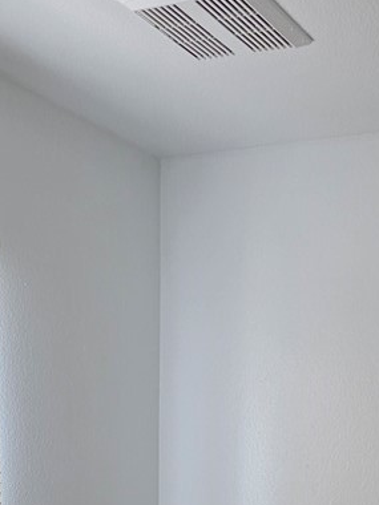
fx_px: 905
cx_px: 330
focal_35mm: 62
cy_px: 651
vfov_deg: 26.6
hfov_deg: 23.1
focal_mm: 6.3
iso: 500
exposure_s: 1/120
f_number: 1.7
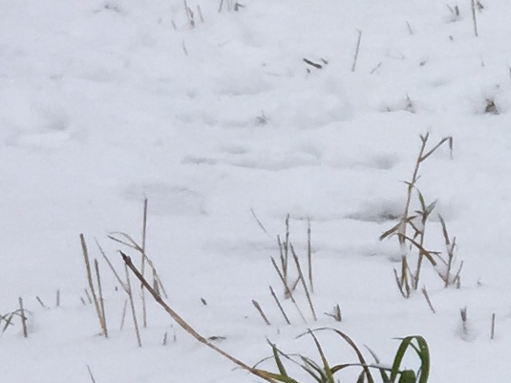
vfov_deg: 8.4
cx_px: 1168
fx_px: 2612
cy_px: 89
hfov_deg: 10.0
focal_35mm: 177
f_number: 2.2
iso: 32
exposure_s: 1/2326
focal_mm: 4.15
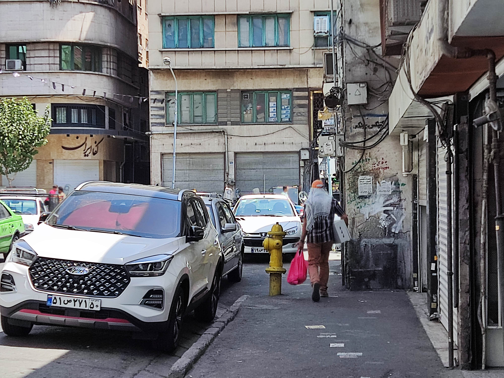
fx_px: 1077
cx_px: 252
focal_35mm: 74
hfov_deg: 26.3
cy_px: 189
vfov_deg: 19.9
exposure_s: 1/839
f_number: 1.79
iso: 50
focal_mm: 4.71
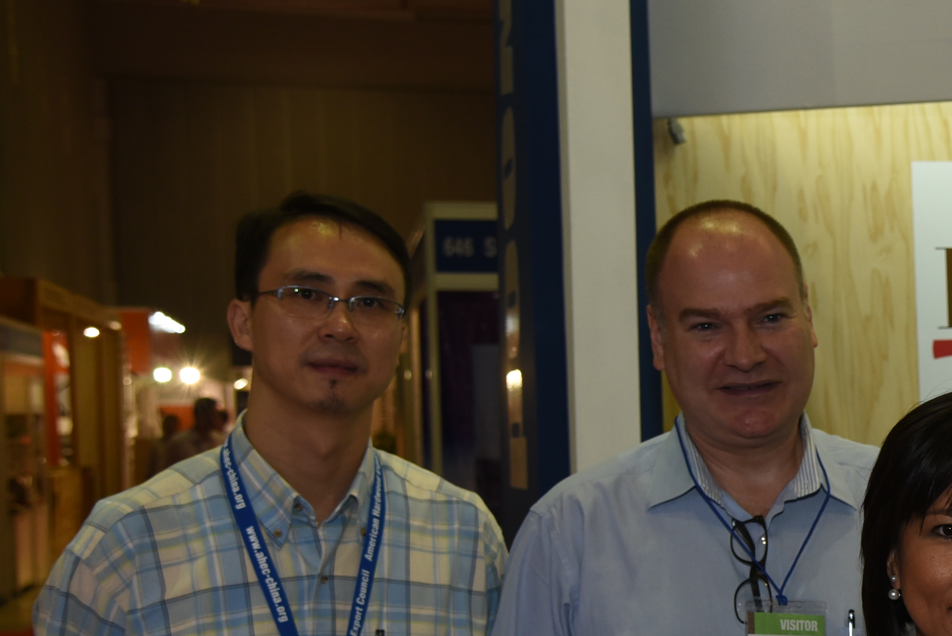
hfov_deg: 20.9
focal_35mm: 92
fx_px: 2434
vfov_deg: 14.8
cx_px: 1075
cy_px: 539
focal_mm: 38
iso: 640
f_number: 5.6
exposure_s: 1/100
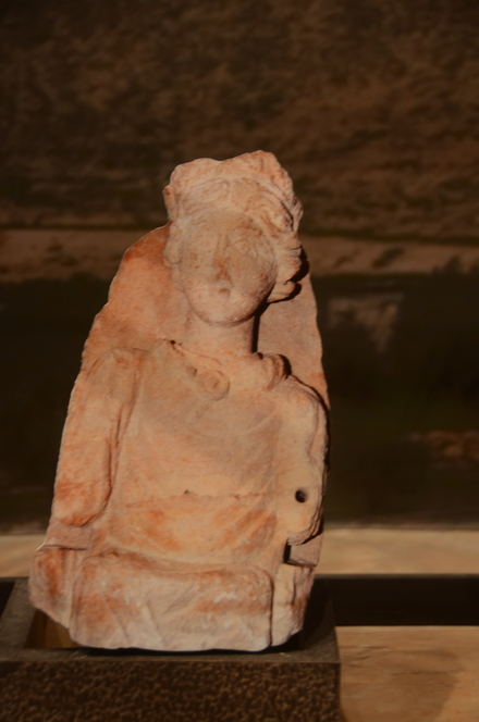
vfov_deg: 22.7
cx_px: 240
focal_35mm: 90
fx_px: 1804
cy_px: 361
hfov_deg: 15.1
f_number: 4.8
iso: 500
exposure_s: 1/8
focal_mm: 60
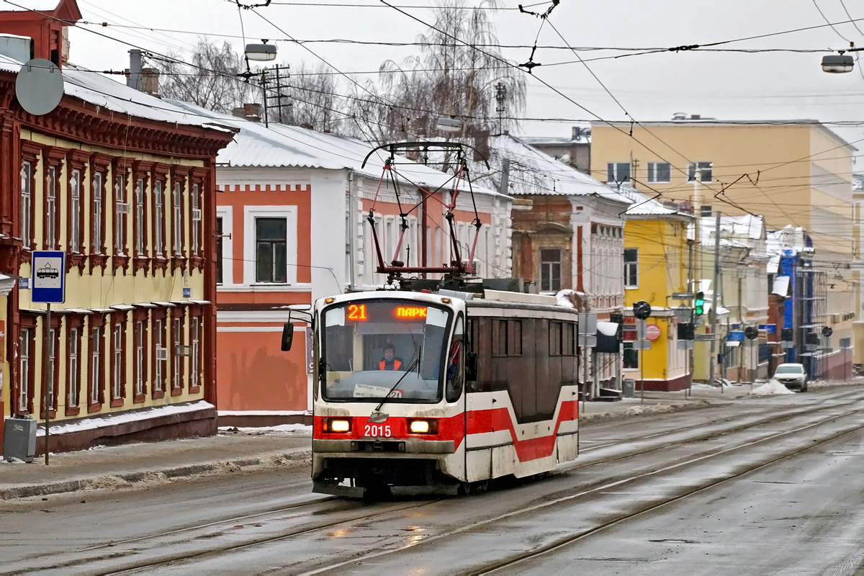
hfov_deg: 15.2
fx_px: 3240
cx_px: 432
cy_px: 288
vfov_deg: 10.2
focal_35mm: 135
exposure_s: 1/400
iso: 800
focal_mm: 90
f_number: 5.6
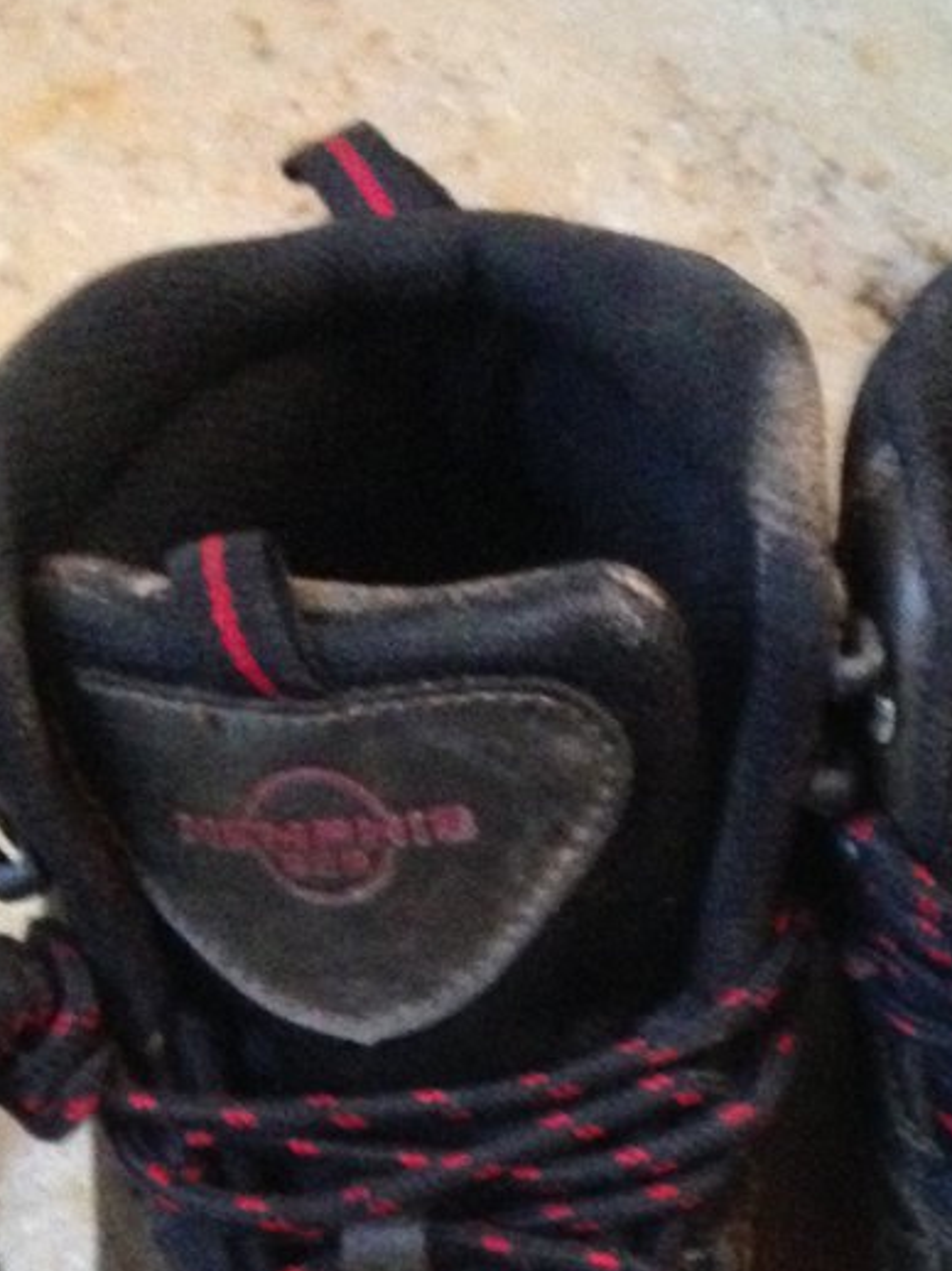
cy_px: 1218
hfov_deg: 17.2
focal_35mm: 85
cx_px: 766
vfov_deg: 22.3
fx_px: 3119
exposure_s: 1/15
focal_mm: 4.12
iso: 800
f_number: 2.4
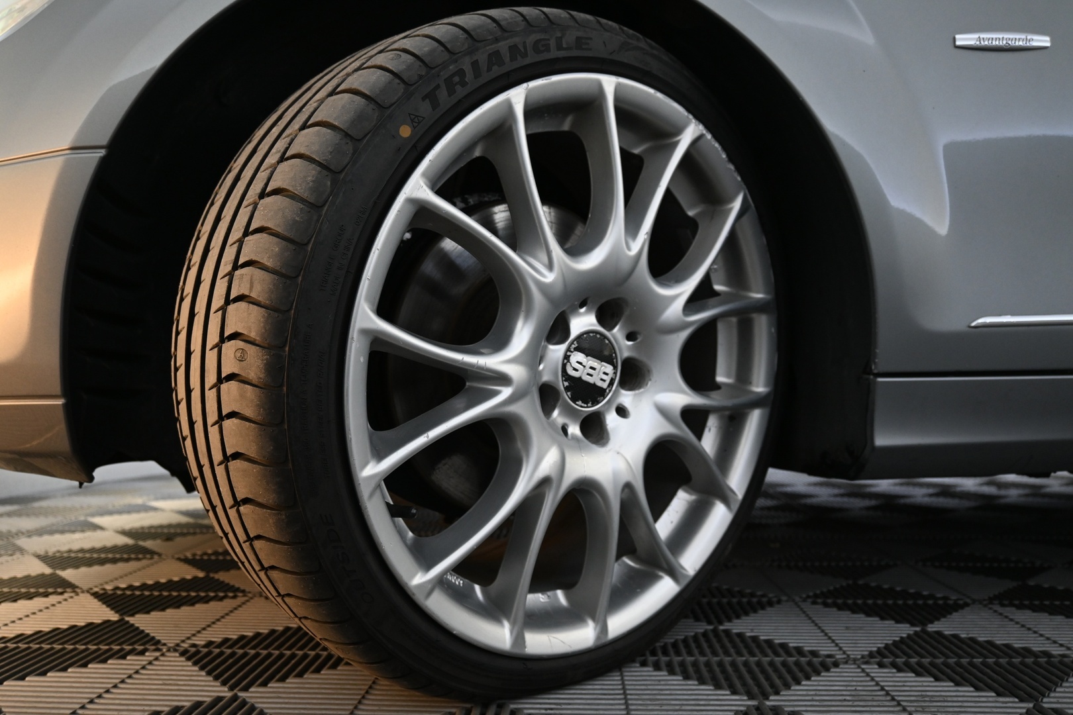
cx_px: 536
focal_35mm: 28
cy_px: 358
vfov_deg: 45.7
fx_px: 849
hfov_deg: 64.6
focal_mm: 19
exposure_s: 1/30
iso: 800
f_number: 3.8
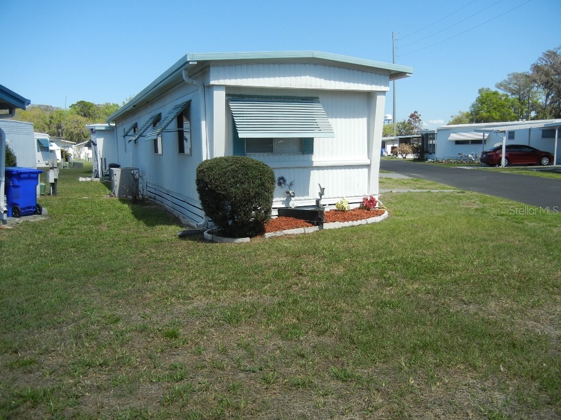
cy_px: 210
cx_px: 280
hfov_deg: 60.0
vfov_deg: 46.8
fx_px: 486
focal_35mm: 30
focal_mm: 5.4
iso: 160
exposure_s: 1/378
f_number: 7
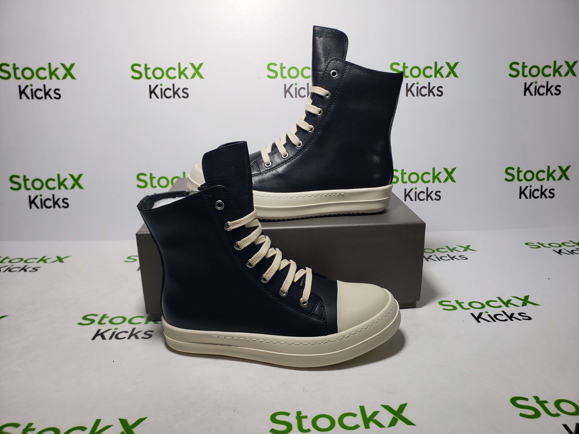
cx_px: 290
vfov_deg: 53.1
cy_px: 217
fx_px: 435
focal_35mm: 26
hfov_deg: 67.3
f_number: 2.4
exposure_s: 1/235
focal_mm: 4.3
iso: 50
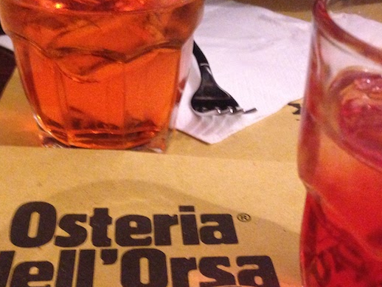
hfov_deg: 37.5
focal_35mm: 51
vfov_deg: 28.3
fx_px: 563
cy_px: 200
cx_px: 171
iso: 640
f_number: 2.4
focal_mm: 4.12
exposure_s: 1/15
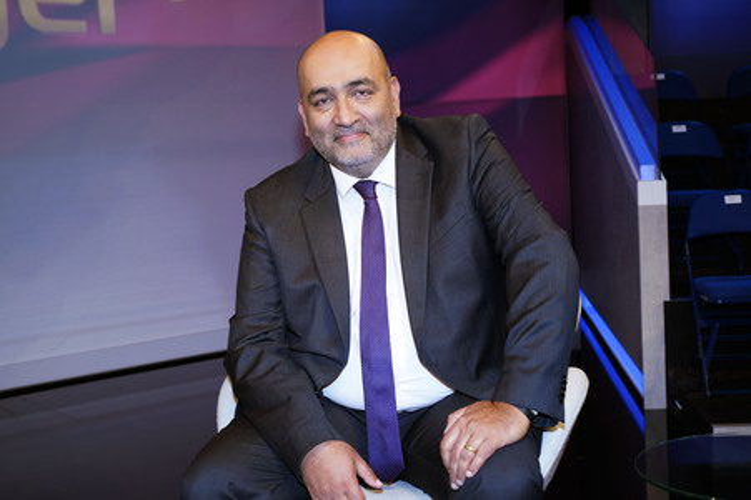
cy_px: 250
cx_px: 376
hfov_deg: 42.8
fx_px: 959
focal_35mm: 46
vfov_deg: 29.2
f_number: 5.6
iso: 2000
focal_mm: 46
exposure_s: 1/125
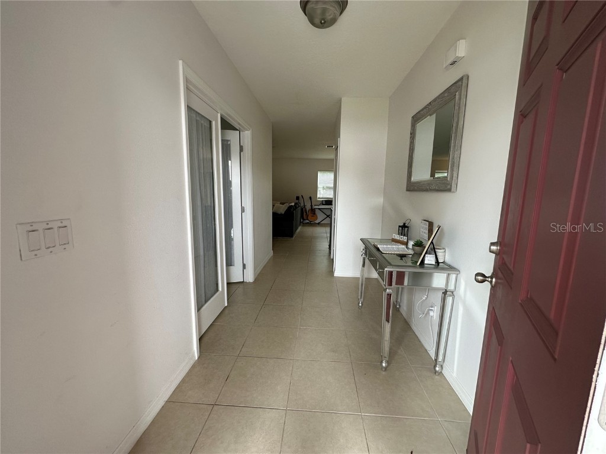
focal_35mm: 14
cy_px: 227
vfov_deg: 85.7
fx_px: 245
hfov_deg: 102.1
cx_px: 303
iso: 100
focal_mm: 2.22
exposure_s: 1/99
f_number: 2.2
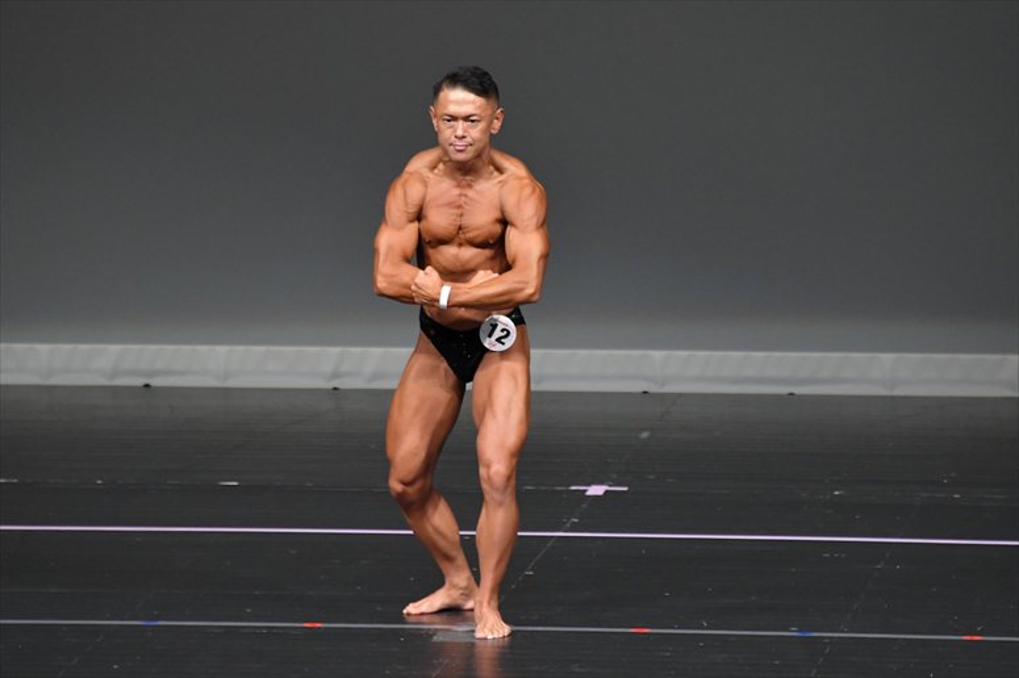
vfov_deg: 3.7
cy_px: 339
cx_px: 510
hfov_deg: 5.5
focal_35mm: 375
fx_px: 10610
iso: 4000
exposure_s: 1/400
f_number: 5.6
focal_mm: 250
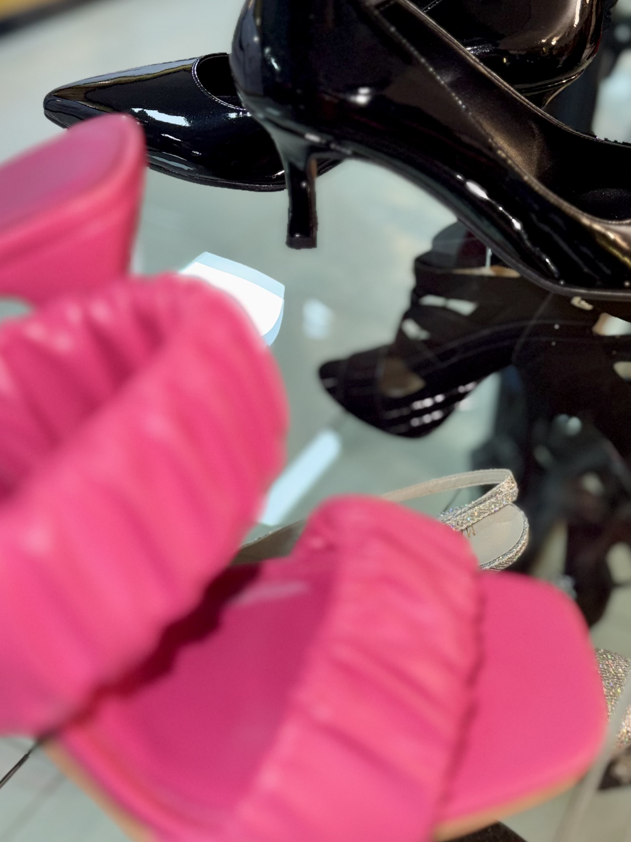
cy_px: 347
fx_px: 1142
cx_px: 393
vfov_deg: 40.3
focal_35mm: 47
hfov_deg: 30.8
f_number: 1.78
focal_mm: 6.76
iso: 50
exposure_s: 1/38
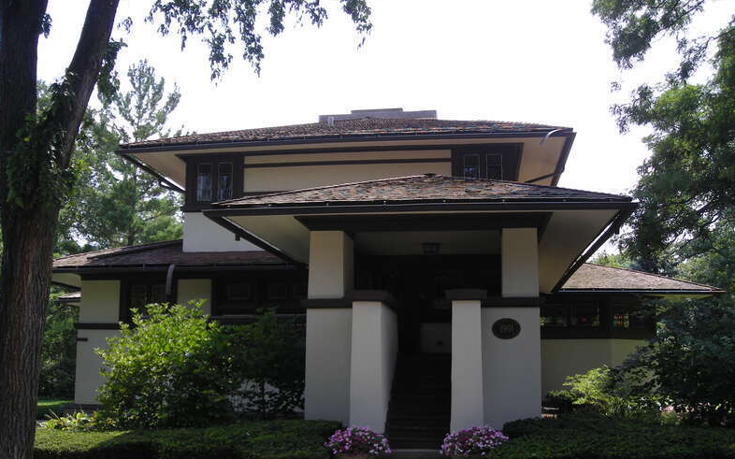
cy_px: 266
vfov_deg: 31.2
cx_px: 368
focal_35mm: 41
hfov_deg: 48.2
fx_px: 821
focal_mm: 6.3
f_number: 3.2
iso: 50
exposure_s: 1/238
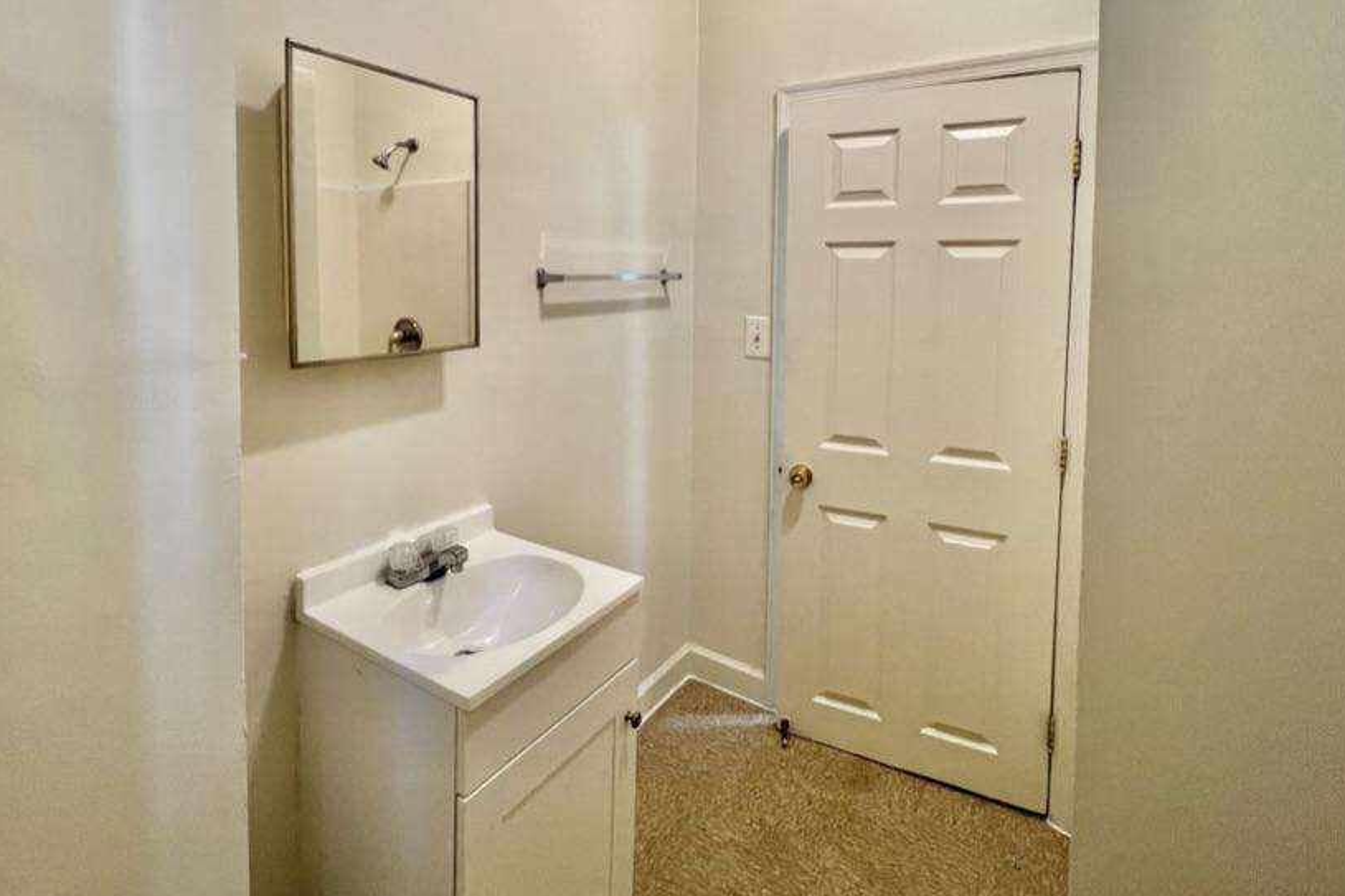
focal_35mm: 17
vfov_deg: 68.9
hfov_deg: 93.0
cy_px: 316
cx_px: 602
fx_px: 635
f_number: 1.8
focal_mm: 1.57
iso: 200
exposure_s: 1/60
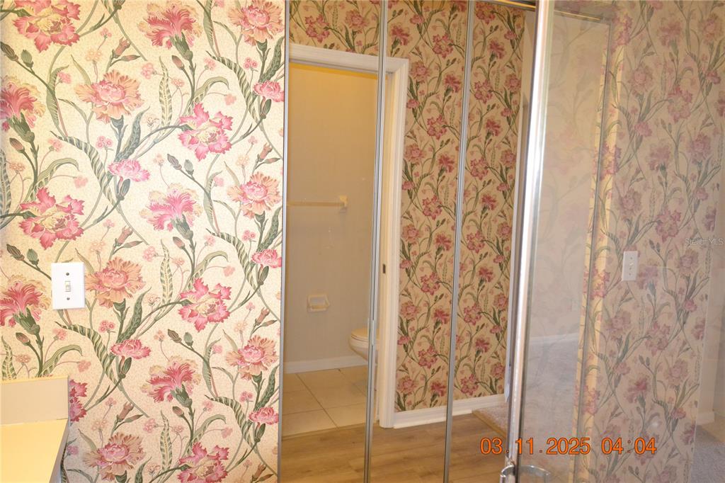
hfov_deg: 70.5
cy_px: 242
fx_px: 513
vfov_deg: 50.4
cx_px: 362
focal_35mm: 26
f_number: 4.2
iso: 1800
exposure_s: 1/60
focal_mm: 17
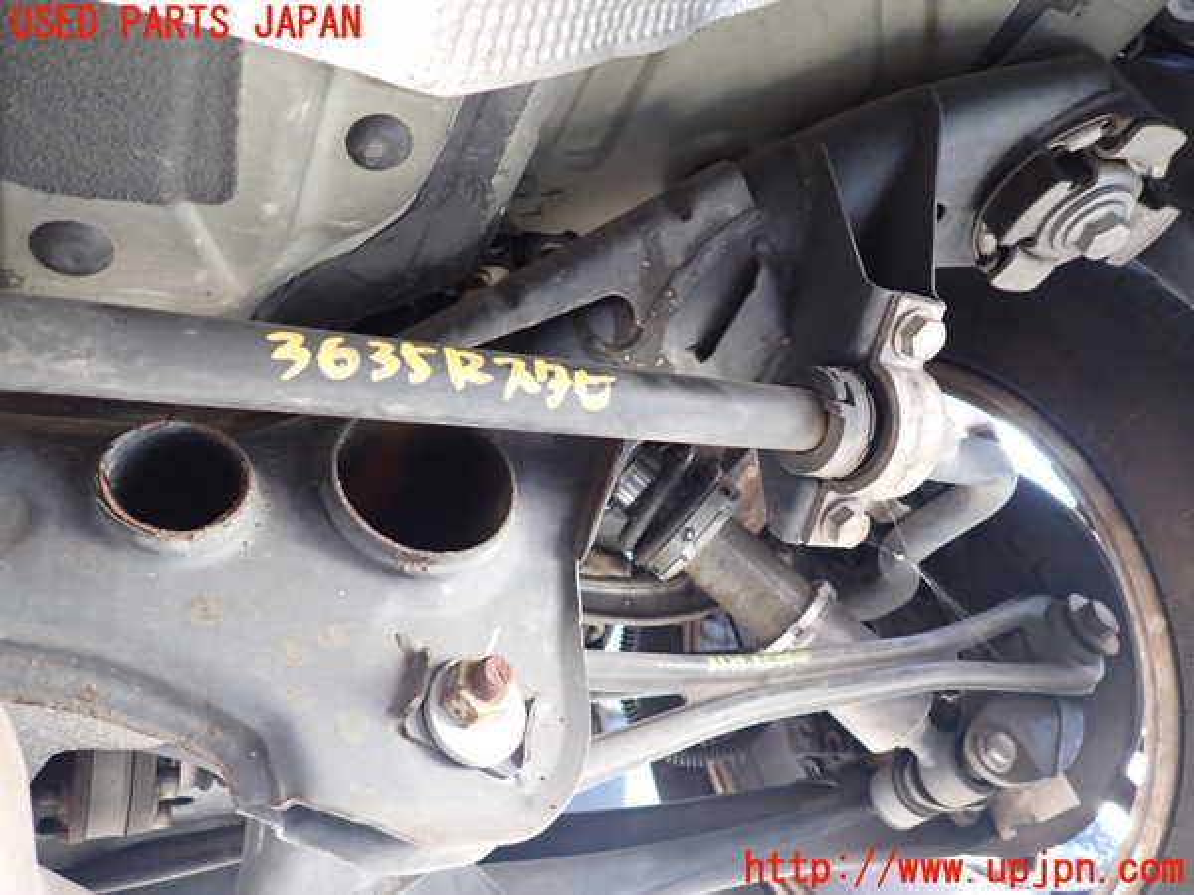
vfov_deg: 54.9
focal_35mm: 25
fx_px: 862
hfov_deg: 69.4
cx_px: 597
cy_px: 448
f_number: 2
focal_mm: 4.5
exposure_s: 1/30
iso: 400
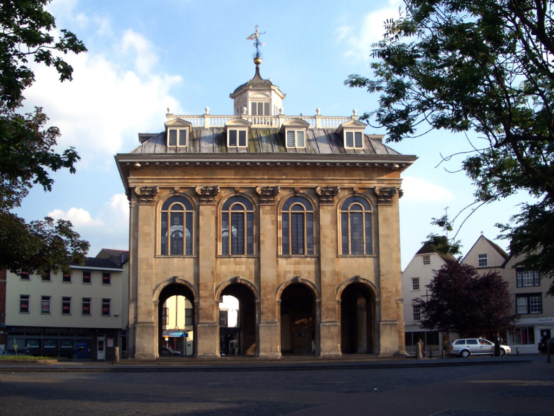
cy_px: 208
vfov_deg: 40.7
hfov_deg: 52.6
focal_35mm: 35
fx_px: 560
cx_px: 277
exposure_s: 1/400
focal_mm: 5.8
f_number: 4.3
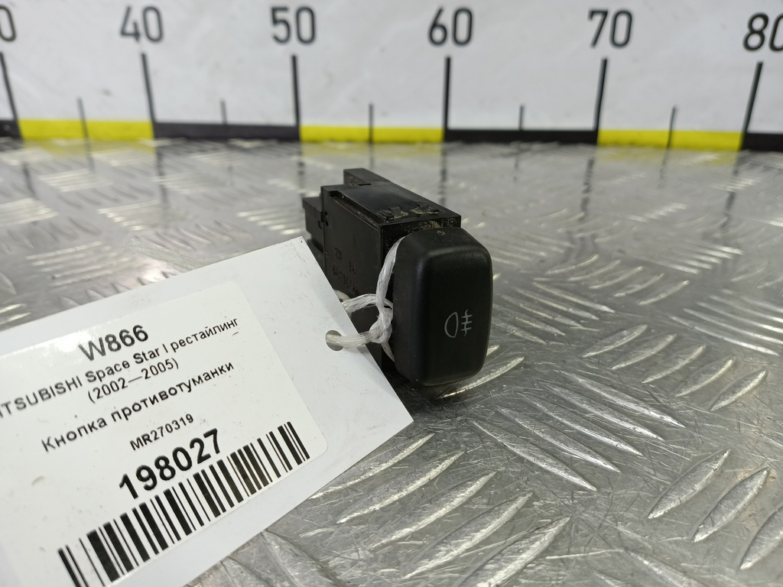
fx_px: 520
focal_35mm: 23
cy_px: 294
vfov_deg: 58.9
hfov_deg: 73.9
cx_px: 392
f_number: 1.6
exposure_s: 1/50
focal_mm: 4.11
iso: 124
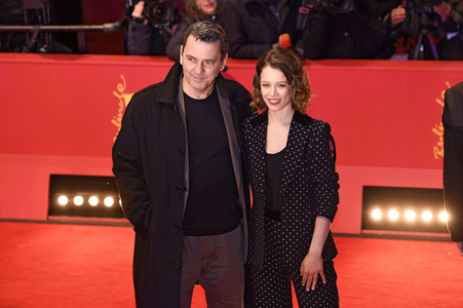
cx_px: 232
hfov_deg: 18.6
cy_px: 154
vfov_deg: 12.4
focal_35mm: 110
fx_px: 1414
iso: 1250
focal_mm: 110
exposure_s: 1/250
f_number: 4.5
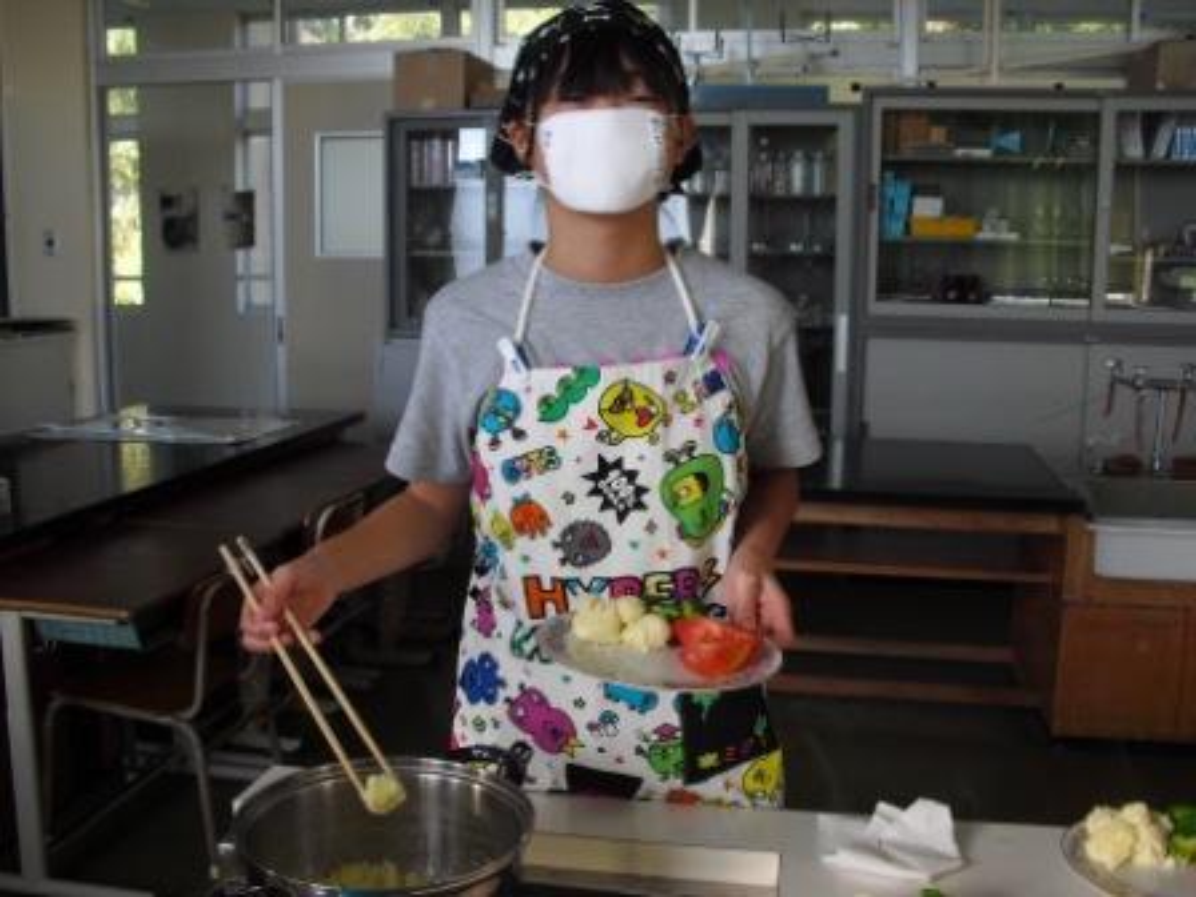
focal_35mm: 36
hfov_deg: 51.4
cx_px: 598
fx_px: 1244
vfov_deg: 39.7
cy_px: 448
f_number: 3.1
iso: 100
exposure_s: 1/100
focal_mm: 6.3
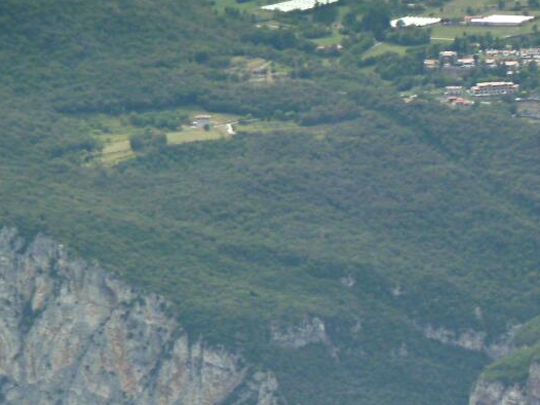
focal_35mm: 685
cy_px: 376
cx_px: 333
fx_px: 10681
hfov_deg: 2.9
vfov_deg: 2.2
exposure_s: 1/250
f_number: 4.9
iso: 80
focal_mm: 49.2
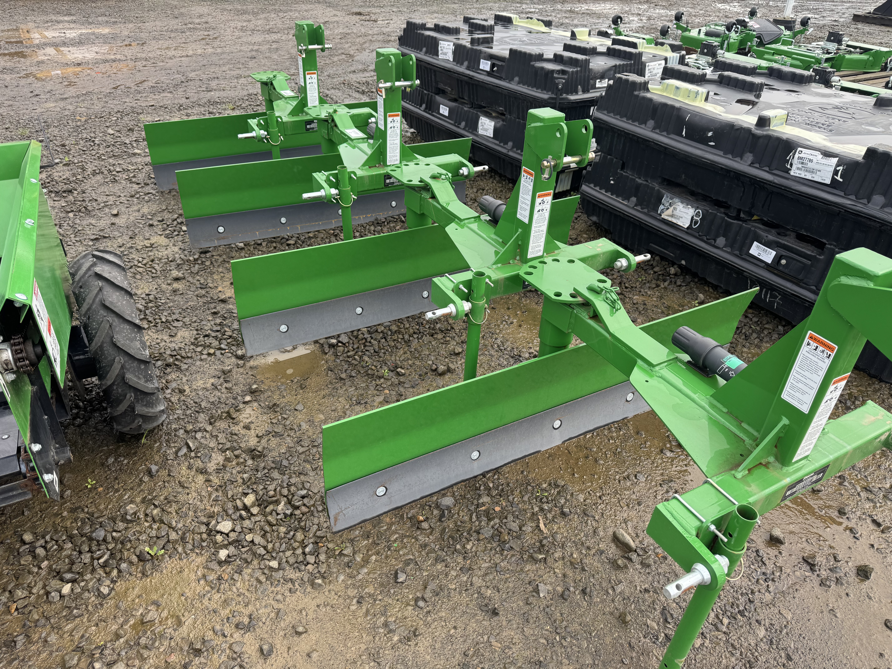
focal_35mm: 24
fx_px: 618
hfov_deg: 71.6
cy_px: 334
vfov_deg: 56.8
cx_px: 446
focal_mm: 6.76
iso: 80
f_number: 1.78
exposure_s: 1/604
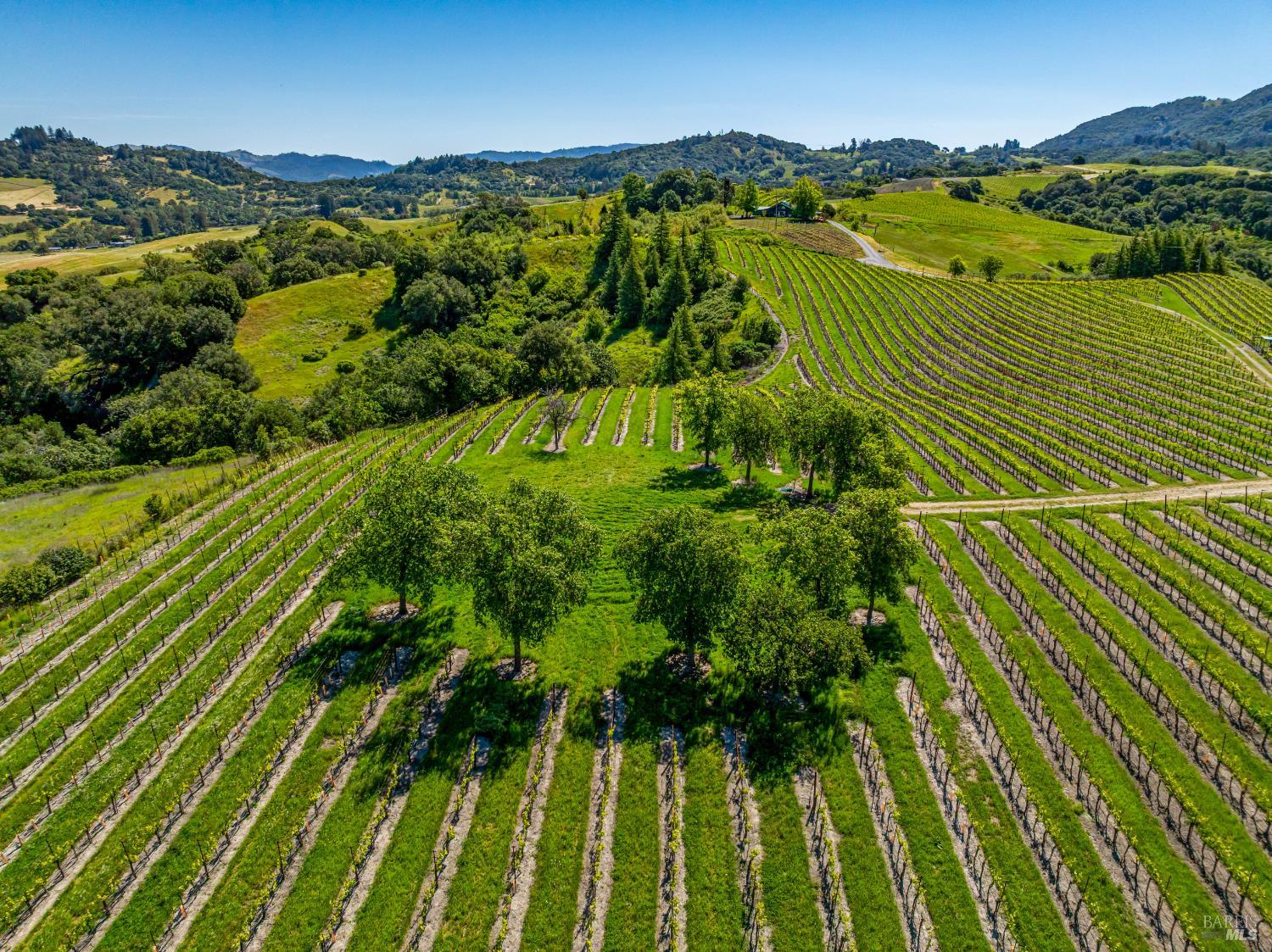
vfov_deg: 56.8
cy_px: 476
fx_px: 881
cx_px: 636
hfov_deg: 71.6
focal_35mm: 24
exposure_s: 1/4000
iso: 130
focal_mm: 12.29
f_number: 2.8
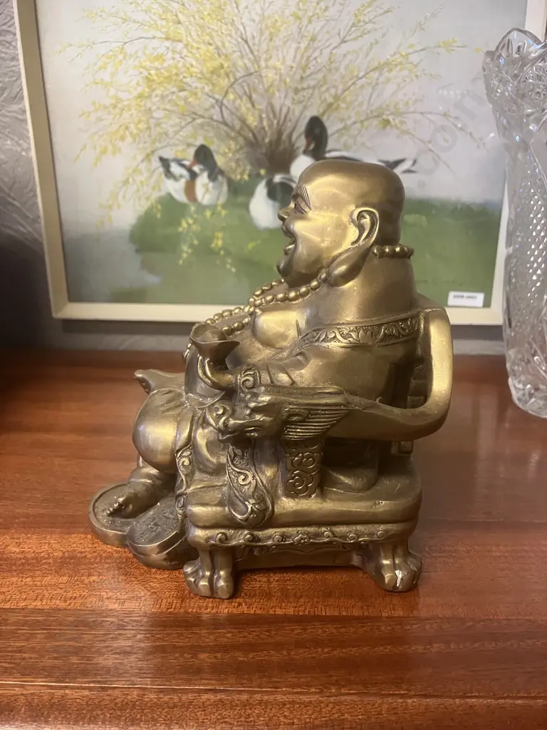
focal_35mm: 28
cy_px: 365
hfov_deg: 49.7
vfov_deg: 63.4
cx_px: 274
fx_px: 590
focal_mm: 3.99
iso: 200
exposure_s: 1/60
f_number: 1.8
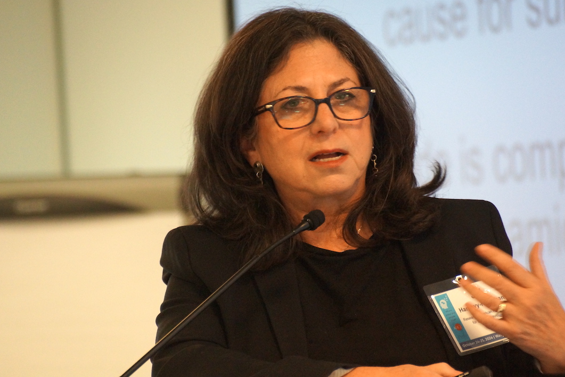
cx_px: 297
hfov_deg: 4.9
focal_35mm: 424
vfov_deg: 3.2
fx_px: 6656
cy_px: 192
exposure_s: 1/60
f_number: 6.3
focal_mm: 250
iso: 1600
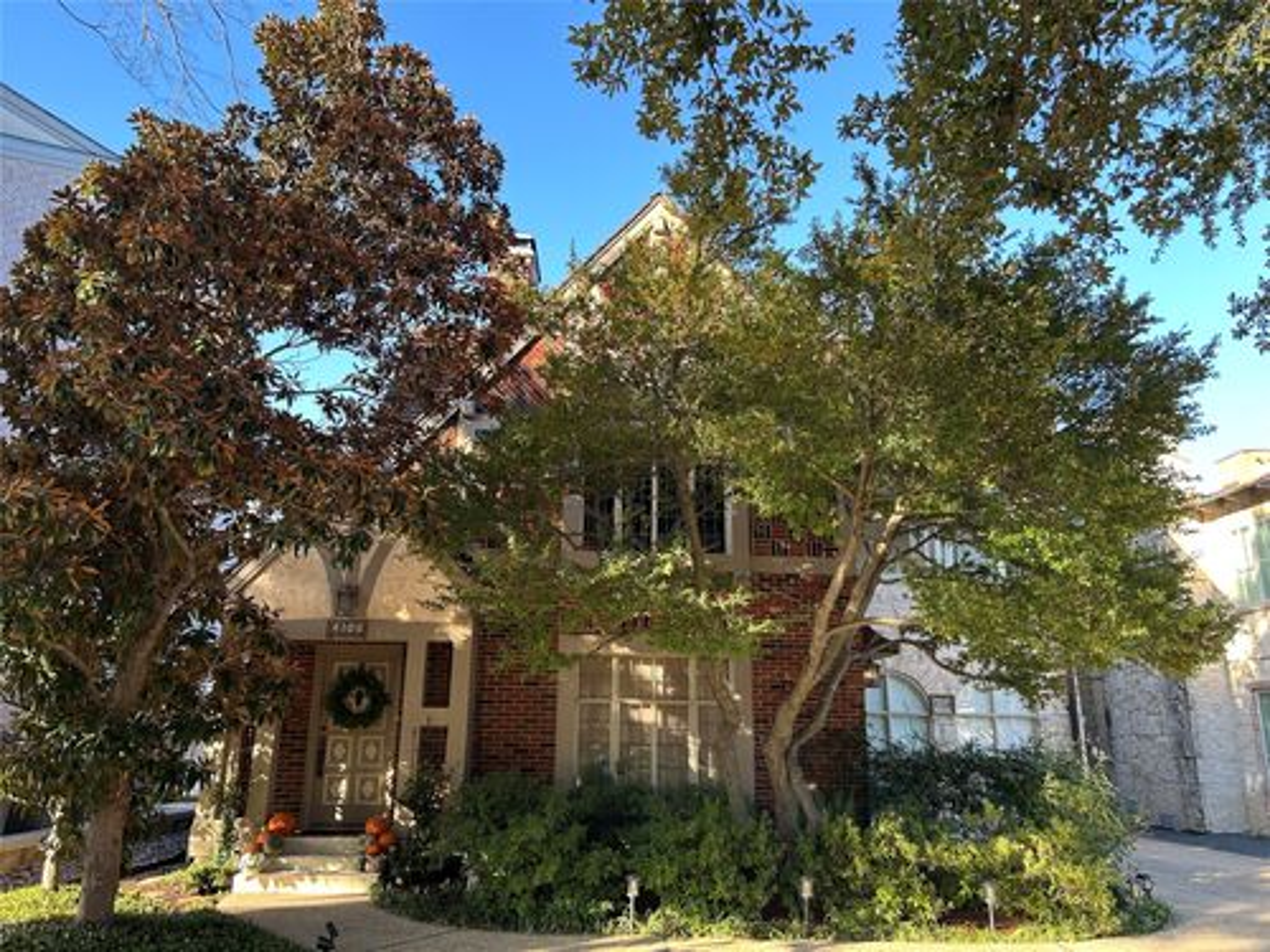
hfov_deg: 67.3
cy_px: 476
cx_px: 635
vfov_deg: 53.1
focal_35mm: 26
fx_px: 954
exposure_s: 1/204
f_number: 1.5
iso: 40
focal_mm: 5.7
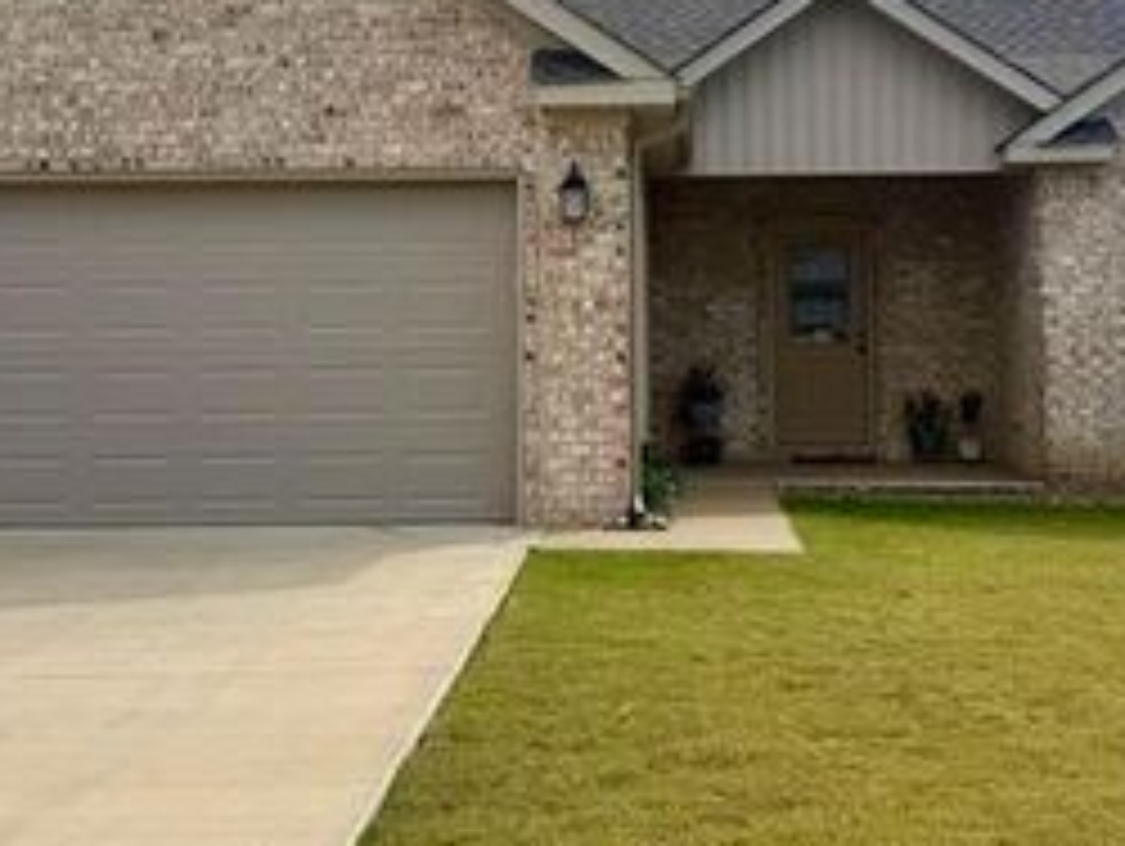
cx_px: 644
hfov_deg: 39.5
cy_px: 209
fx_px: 1561
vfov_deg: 29.8
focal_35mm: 48
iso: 80
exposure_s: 1/6711
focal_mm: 6.76
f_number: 1.78
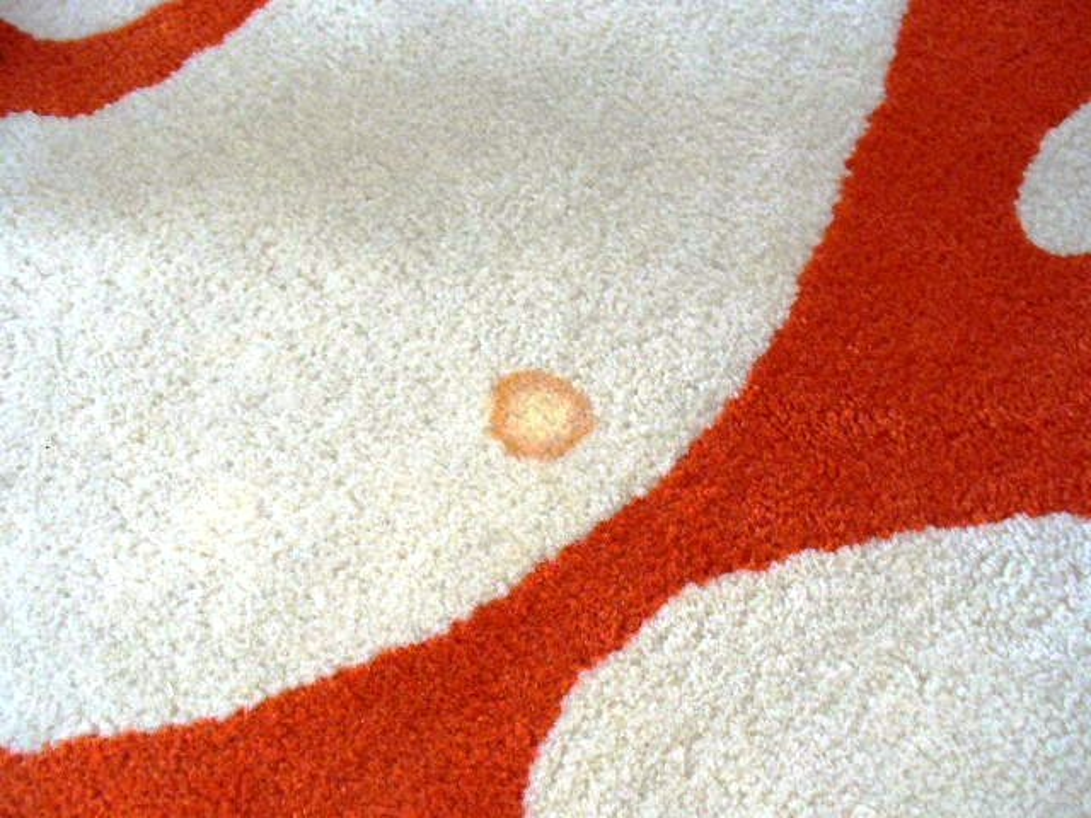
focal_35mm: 40
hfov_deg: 46.8
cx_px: 546
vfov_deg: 36.0
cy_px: 409
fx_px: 1261
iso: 200
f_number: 2.8
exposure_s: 1/13
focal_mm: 6.1
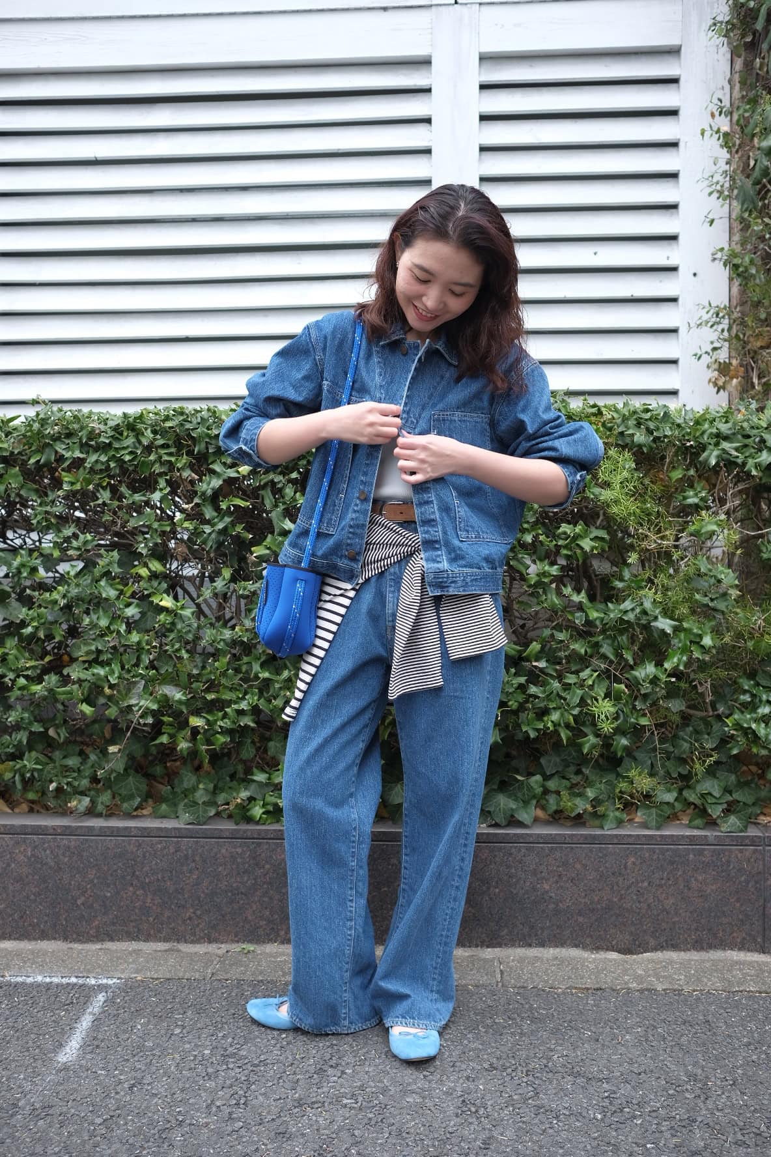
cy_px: 578
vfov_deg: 54.4
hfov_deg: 37.9
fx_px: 1124
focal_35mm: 35
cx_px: 386
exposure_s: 1/150
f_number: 3.2
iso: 200
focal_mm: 23
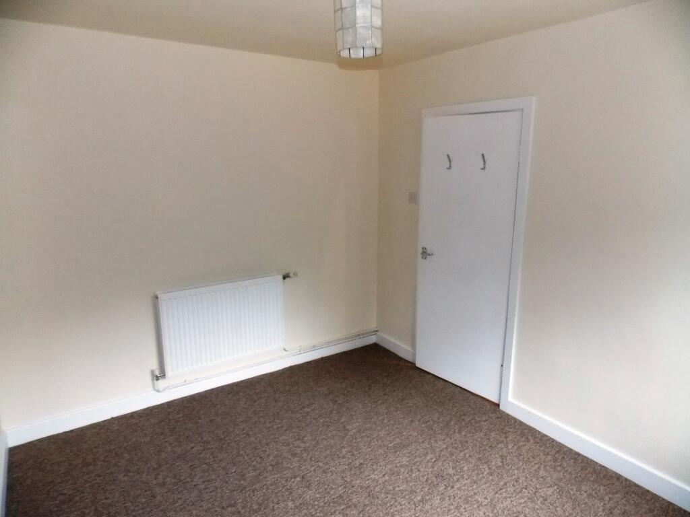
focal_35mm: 23
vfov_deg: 58.9
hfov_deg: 73.9
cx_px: 345
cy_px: 258
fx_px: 458
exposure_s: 1/30
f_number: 3.1
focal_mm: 4
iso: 320
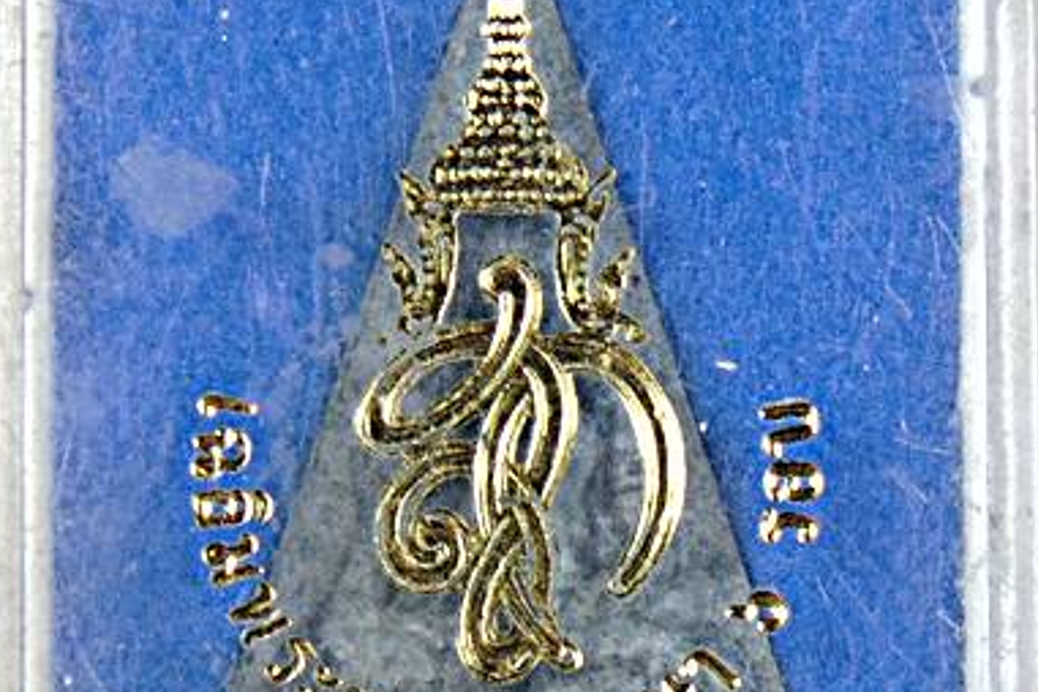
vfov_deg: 13.3
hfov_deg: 19.8
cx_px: 512
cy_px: 489
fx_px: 2970
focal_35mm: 103
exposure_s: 1/60
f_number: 3.7
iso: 80
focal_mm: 12.8
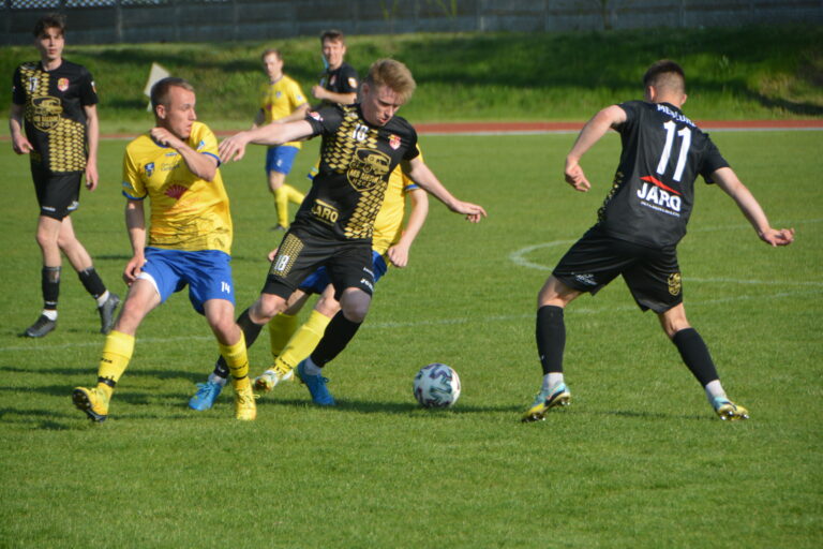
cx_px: 412
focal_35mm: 225
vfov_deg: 6.1
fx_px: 5143
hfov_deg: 9.1
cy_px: 274
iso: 400
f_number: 5.6
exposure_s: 1/1250
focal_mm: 150
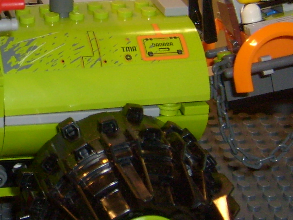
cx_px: -18
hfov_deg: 17.5
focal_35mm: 109
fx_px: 923
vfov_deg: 13.5
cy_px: 44
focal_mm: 5.8
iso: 100
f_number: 2.8
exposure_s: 1/45
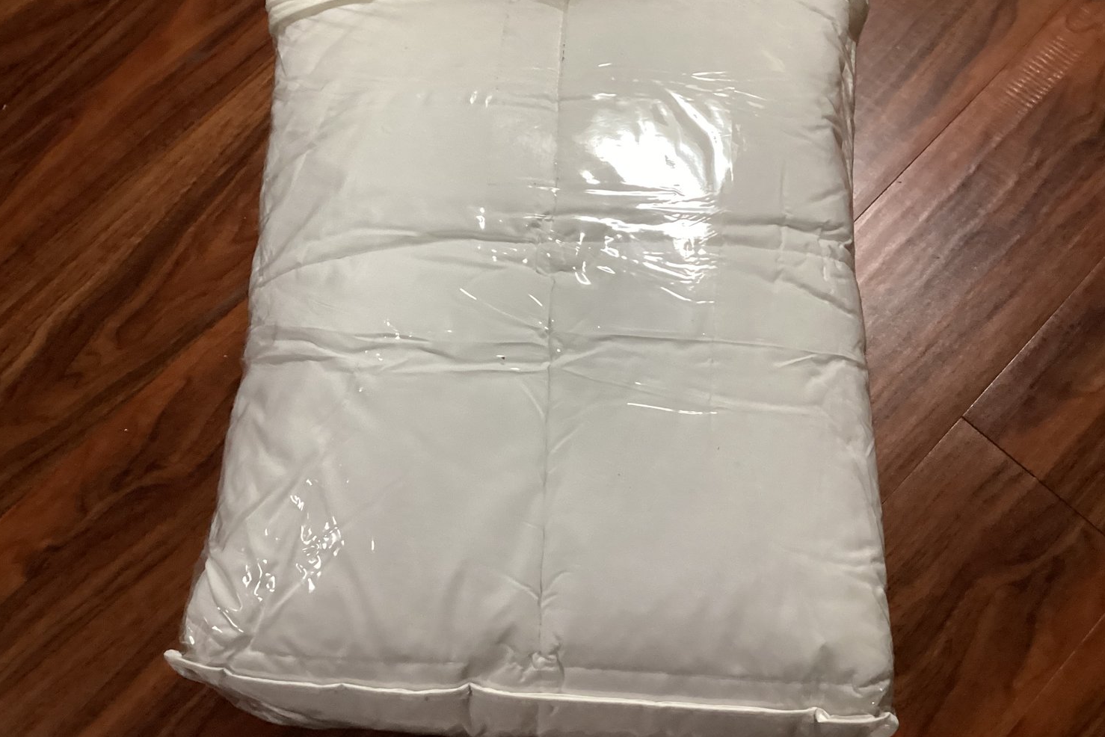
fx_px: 1013
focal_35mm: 33
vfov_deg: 40.0
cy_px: 337
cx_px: 549
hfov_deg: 57.2
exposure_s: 1/60
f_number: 2.4
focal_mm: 3.3
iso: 320
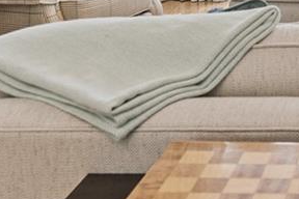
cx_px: 429
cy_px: -121
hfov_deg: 20.2
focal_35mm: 89
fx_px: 739
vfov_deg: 14.1
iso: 125
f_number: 4
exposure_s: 1/3
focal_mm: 16
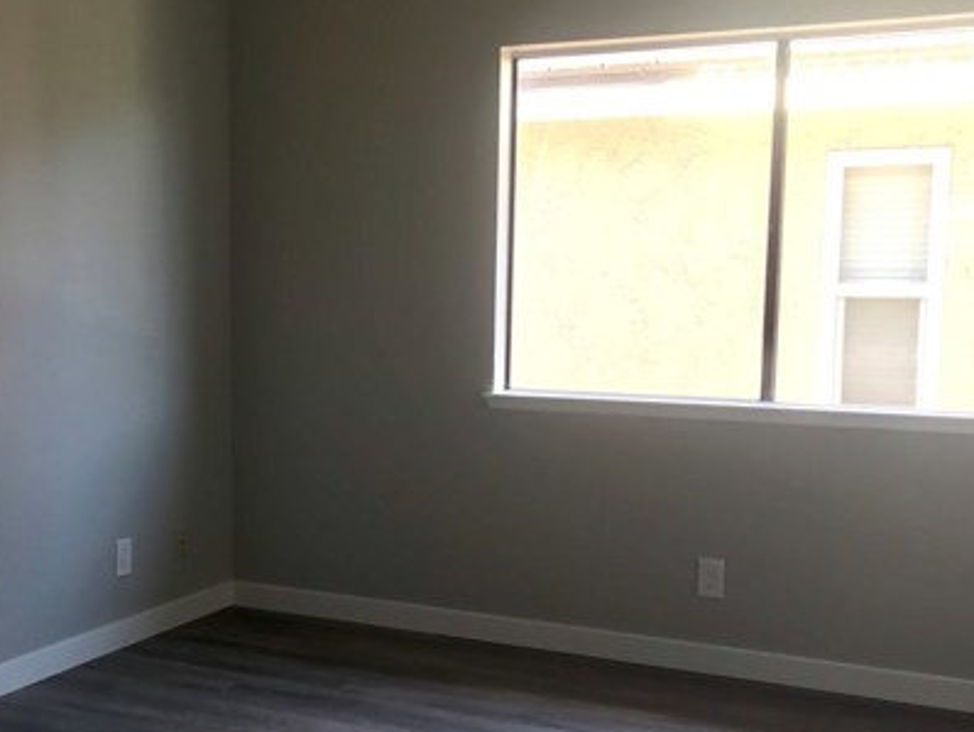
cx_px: 394
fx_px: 1267
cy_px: 455
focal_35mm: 45
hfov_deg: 41.9
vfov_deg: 32.1
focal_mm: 3.99
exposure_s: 1/120
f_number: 1.8
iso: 32
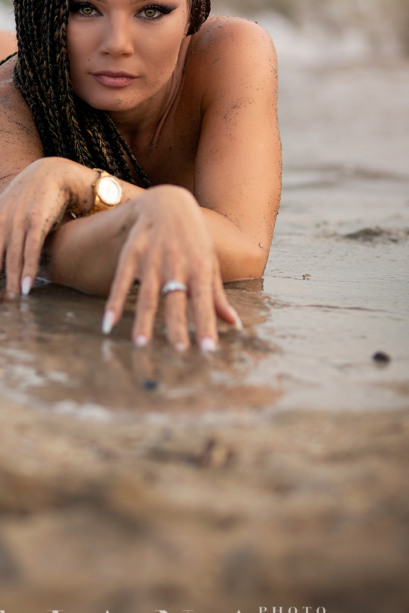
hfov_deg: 8.4
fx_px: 2778
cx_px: 93
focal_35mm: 163
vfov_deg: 12.5
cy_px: 53
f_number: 1.8
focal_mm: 85
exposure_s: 1/400
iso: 200
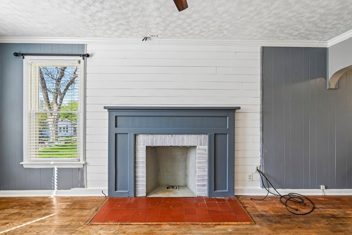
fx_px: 176
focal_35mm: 18
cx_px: 176
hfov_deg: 90.0
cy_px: 118
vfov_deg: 67.4
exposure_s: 1/60
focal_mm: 18
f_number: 4.8
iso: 400
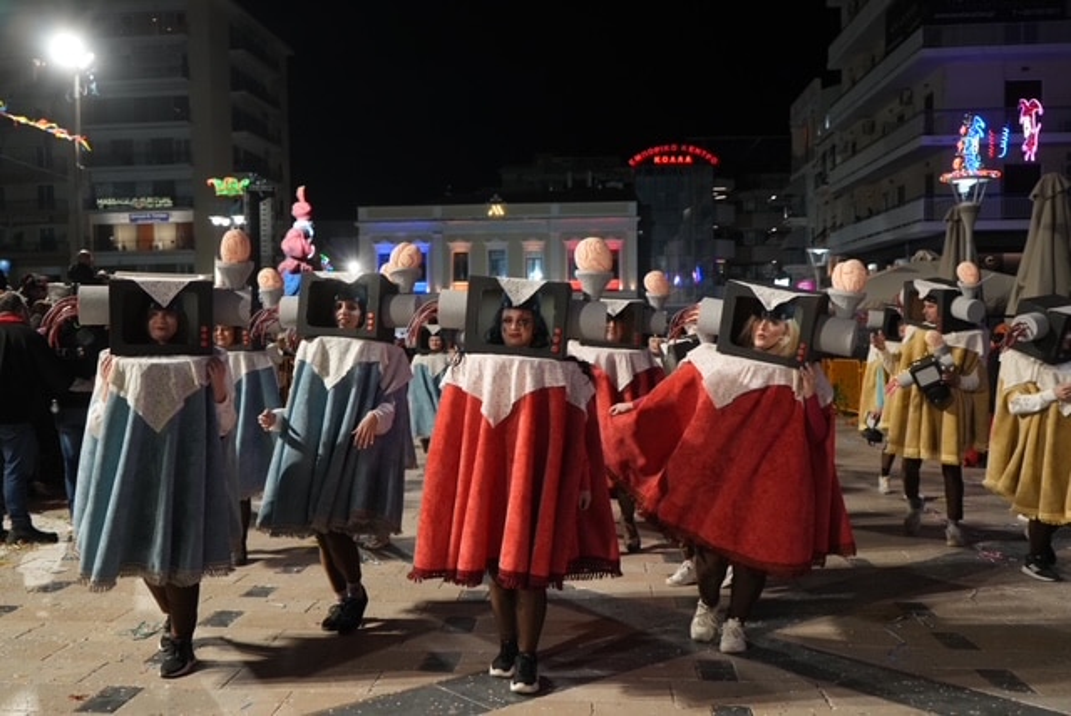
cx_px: 536
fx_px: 983
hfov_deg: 57.2
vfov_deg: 40.0
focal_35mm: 33
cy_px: 358
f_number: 4
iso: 2000
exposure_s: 1/250
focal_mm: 33
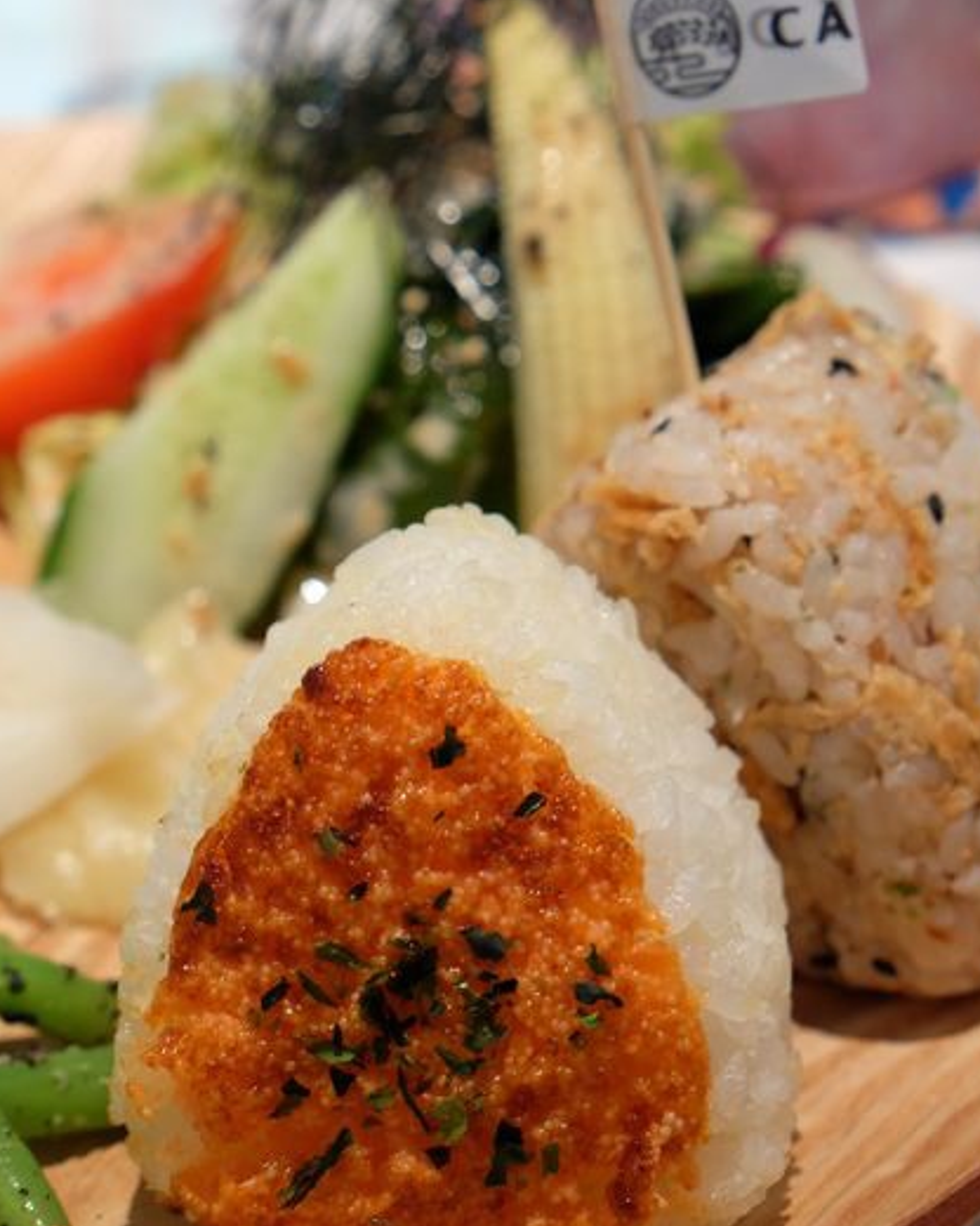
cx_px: 621
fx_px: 3190
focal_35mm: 88
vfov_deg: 21.7
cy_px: 547
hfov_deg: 17.4
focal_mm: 40.7
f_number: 5.6
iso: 640
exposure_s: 1/15
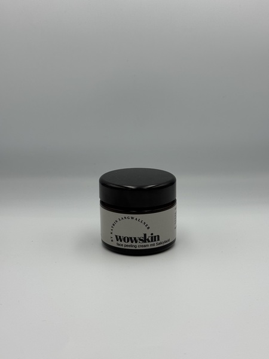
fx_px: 497
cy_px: 180
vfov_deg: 39.7
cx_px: 134
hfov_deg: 30.3
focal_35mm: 48
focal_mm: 6.76
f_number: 1.78
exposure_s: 1/1458
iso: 64
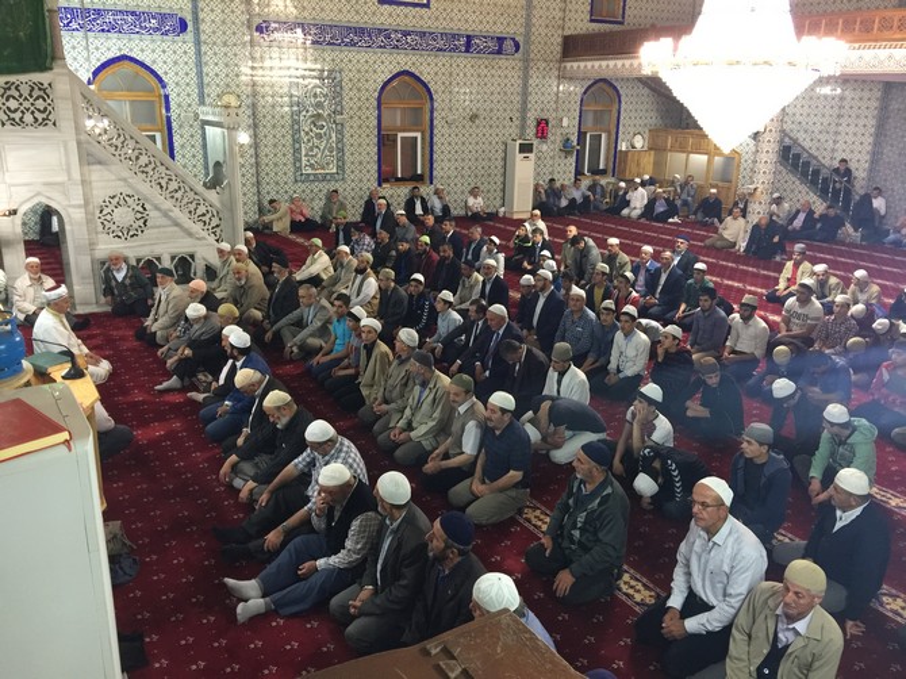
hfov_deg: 61.7
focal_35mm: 29
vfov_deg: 48.2
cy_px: 340
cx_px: 453
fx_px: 759
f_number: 2.2
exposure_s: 1/10
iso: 125
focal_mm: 4.15
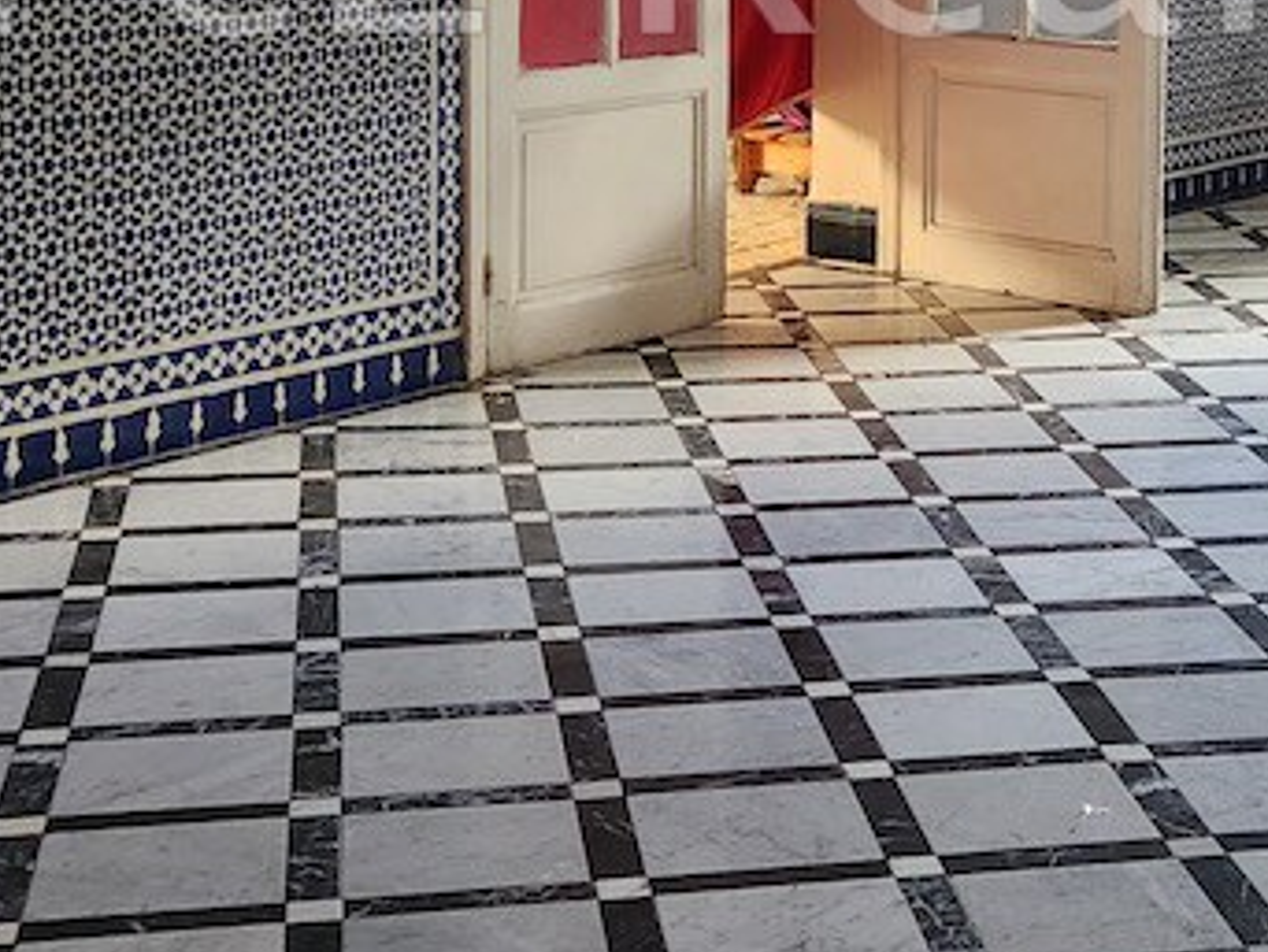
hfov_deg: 22.2
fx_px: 3152
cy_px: 33
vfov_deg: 16.9
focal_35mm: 86
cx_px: 1149
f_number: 1.8
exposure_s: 1/100
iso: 320
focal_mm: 5.4
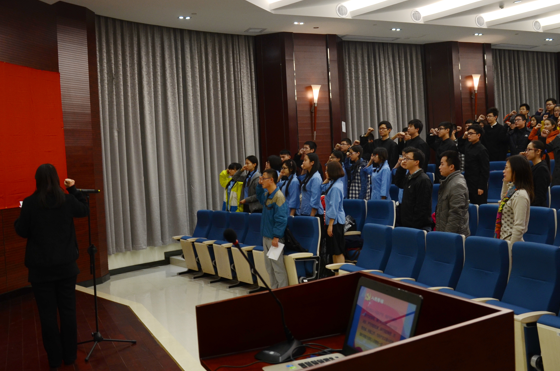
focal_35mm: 37
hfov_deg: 51.8
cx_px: 325
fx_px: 574
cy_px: 180
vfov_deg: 35.8
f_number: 3.5
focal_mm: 18
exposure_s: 1/50
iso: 320
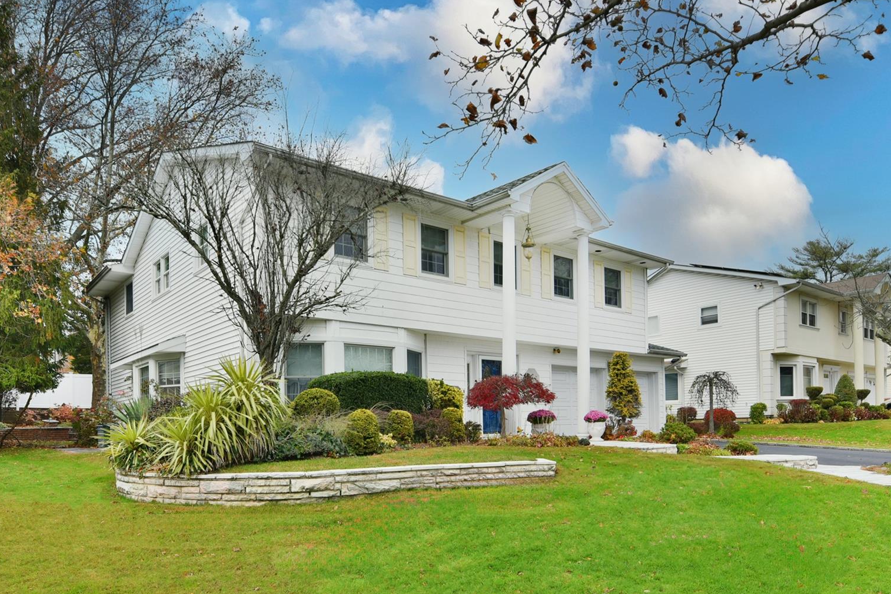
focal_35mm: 23
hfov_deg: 76.1
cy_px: 276
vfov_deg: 55.1
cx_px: 448
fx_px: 569
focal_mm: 17
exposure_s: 1/125
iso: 200
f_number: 7.1
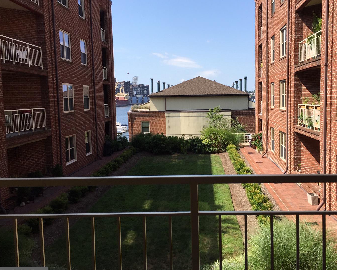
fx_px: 339
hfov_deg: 52.5
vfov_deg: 43.3
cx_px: 201
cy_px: 131
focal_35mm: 34
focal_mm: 4.15
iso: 32
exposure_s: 1/1412
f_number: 2.2
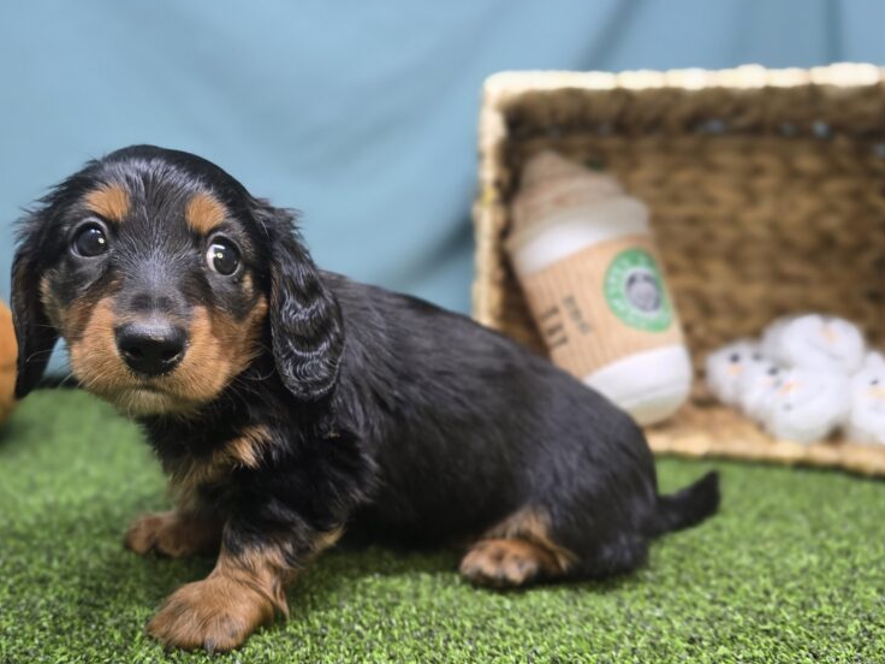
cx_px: 328
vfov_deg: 44.1
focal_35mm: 32
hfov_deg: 56.1
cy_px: 356
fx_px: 818
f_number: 1.7
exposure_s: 1/240
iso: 320
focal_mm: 6.3
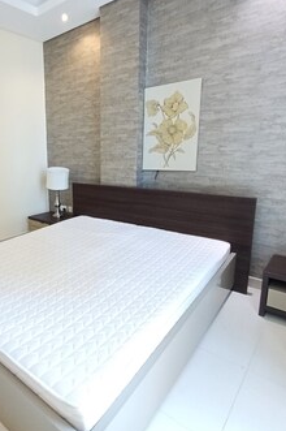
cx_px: 68
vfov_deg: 76.1
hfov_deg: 52.4
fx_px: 275
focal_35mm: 23
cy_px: 213
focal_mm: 1.64
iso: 200
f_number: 2.2
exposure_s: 1/50
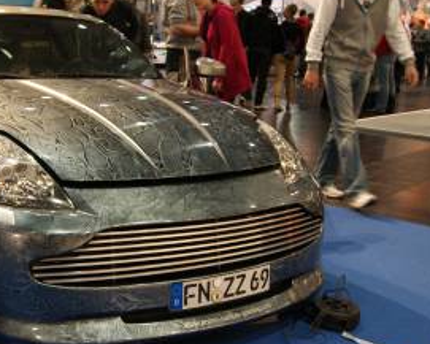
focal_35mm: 52
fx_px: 662
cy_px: 219
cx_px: 148
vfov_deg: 29.0
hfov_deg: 35.7
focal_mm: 20
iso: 400
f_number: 3.5
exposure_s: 1/30
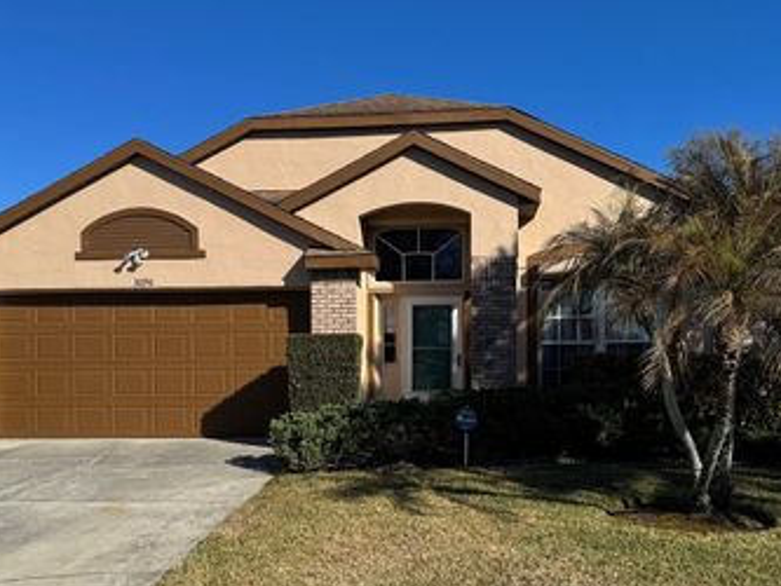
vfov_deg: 39.2
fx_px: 813
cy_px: 393
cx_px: 380
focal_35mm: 36
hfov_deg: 51.3
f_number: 1.78
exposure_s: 1/5814
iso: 80
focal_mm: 6.76
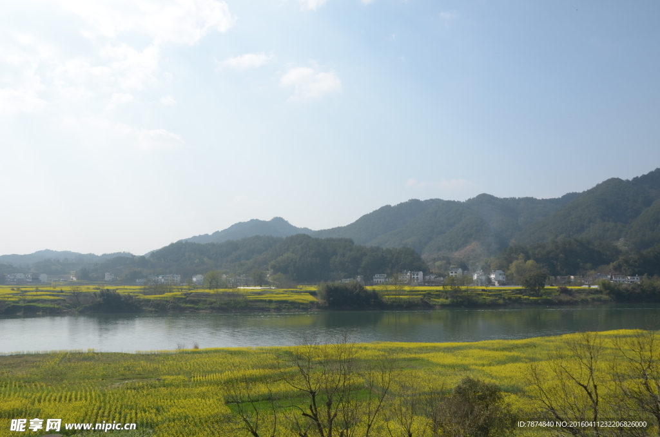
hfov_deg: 62.0
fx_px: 549
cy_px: 218
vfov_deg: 43.4
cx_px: 330
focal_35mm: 30
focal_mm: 20
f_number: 9.5
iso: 160
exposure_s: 1/350
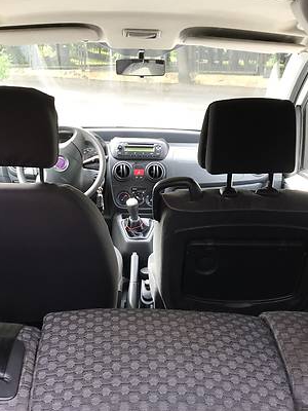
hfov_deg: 34.3
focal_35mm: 42
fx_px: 498
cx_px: 147
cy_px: 189
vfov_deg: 44.8
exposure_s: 1/45
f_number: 1.8
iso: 32
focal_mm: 4
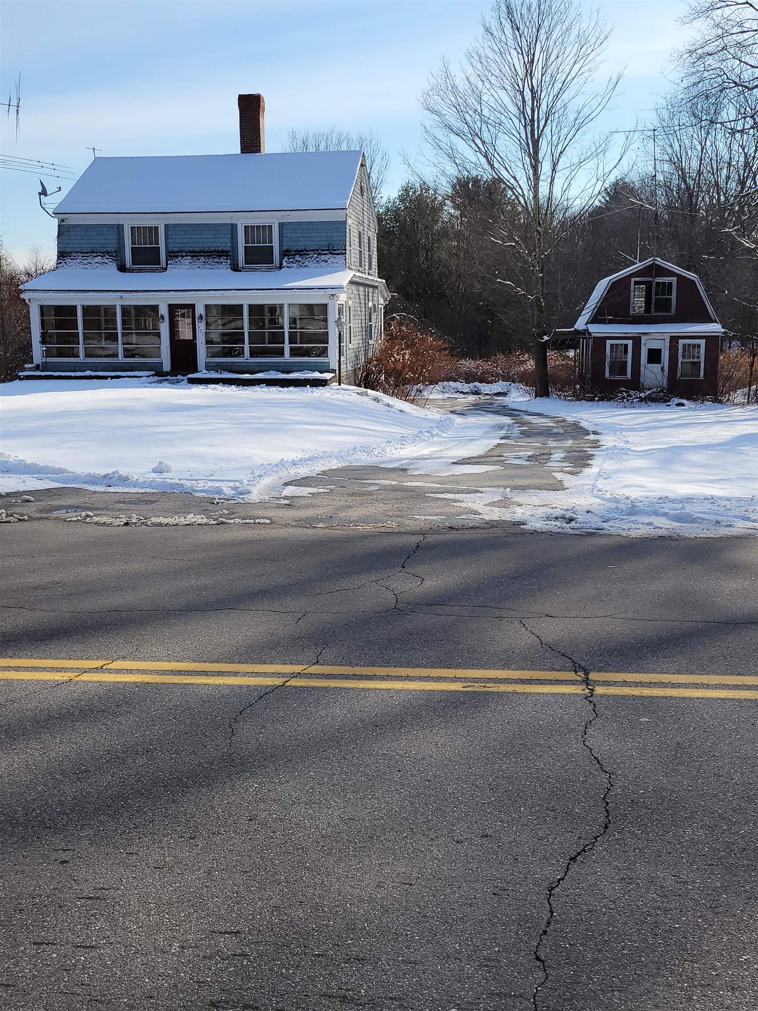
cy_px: 506
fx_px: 759
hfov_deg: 53.1
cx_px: 379
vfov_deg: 67.3
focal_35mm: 26
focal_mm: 5.4
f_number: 1.8
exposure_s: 1/2359
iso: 40
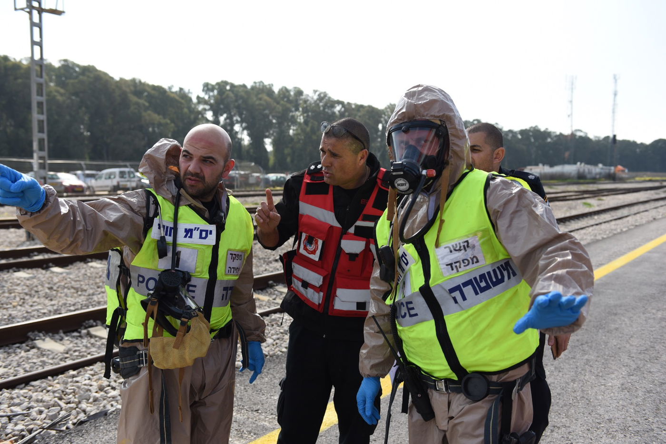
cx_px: 333
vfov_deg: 37.8
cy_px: 222
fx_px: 647
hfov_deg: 54.4
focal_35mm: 35
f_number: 4
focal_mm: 35
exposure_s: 1/2500
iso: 360
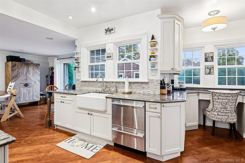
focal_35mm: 18
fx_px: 122
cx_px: 122
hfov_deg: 90.0
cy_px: 82
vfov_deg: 67.4
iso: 250
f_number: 9
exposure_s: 1/2.5
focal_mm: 18
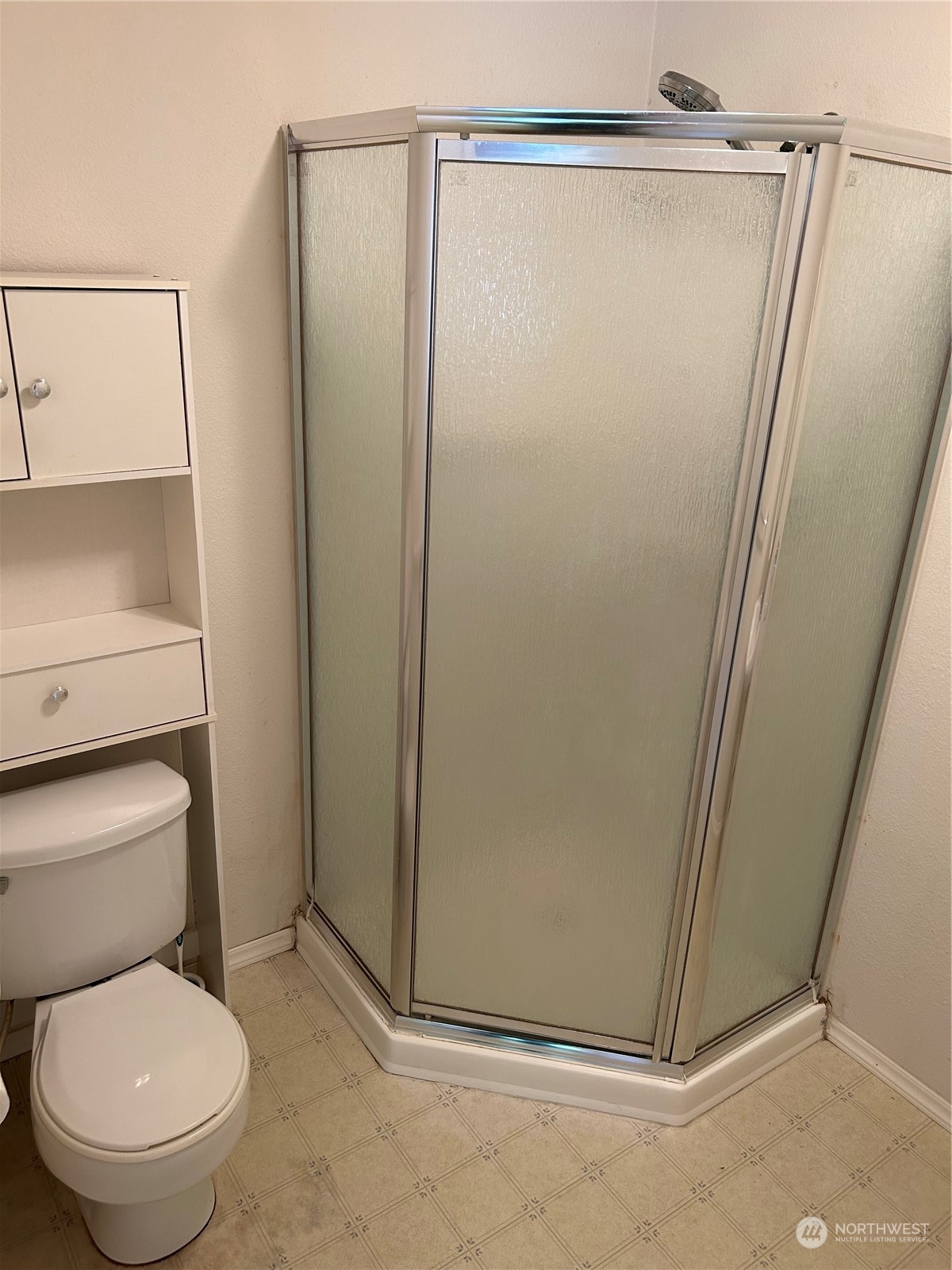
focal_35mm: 26
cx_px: 476
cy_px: 635
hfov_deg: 53.1
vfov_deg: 67.3
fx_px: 953
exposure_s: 1/60
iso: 125
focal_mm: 5.7
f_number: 1.5
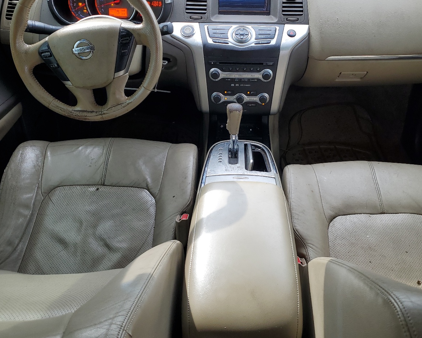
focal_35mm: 35
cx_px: 242
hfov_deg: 51.4
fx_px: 437
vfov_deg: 42.2
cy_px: 153
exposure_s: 1/213
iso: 50
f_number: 1.5
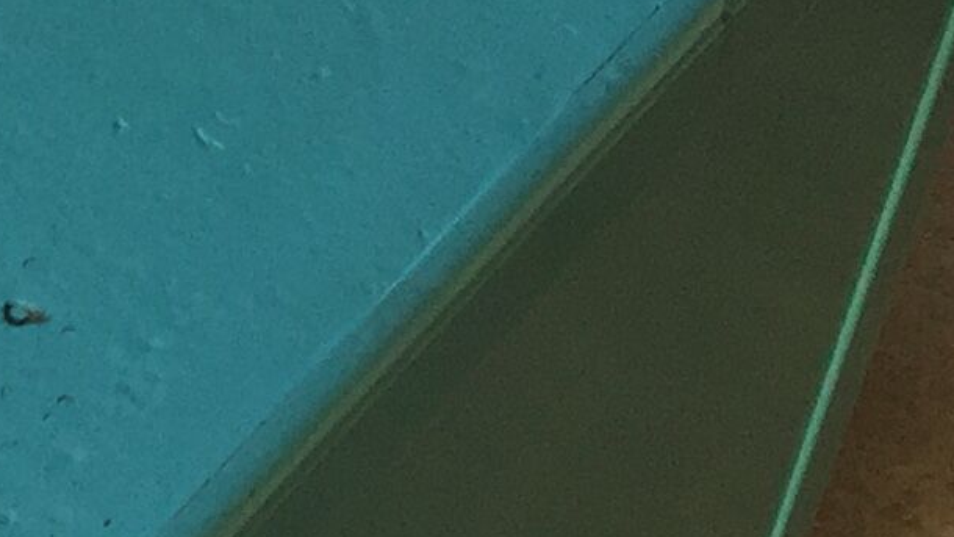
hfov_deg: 11.5
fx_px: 4275
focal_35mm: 169
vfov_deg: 7.2
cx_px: -923
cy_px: 106
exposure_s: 1/50
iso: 40
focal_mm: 4.15
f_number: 2.2
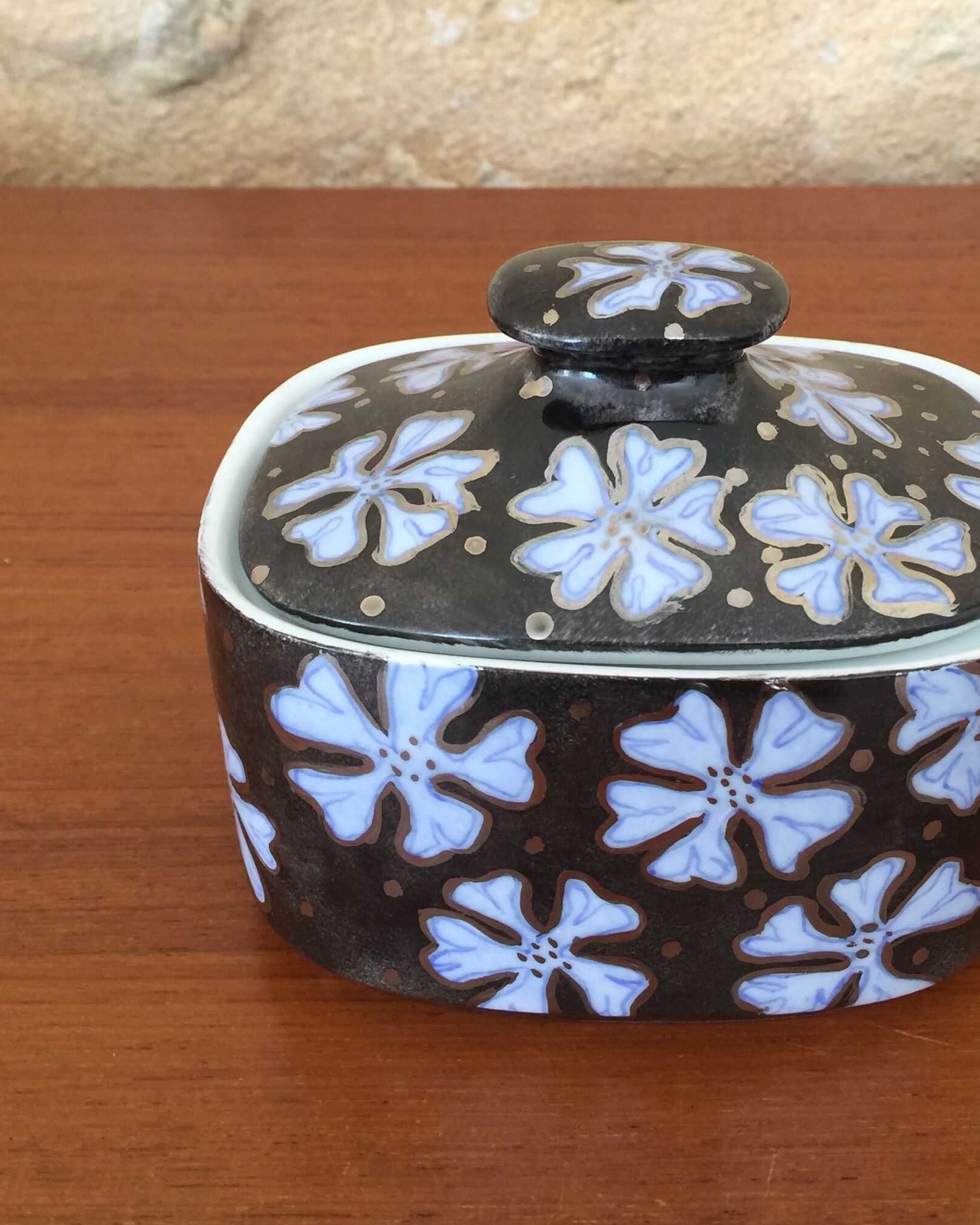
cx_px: 637
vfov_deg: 40.3
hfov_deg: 32.5
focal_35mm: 46
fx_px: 1668
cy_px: 551
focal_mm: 4.15
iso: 40
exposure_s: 1/17
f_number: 2.2
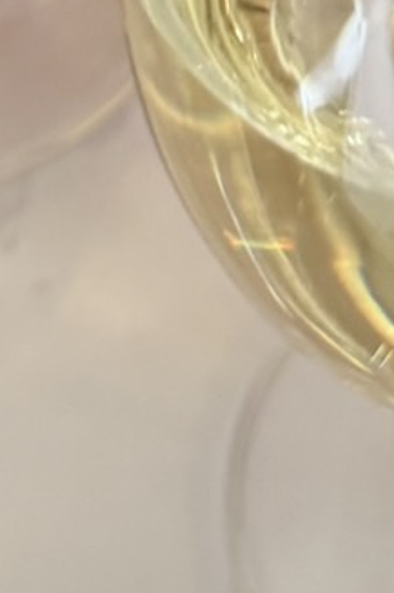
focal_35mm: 157
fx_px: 2580
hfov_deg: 8.7
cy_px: -400
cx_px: 163
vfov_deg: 12.2
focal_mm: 6.76
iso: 200
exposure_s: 1/66
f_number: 1.78
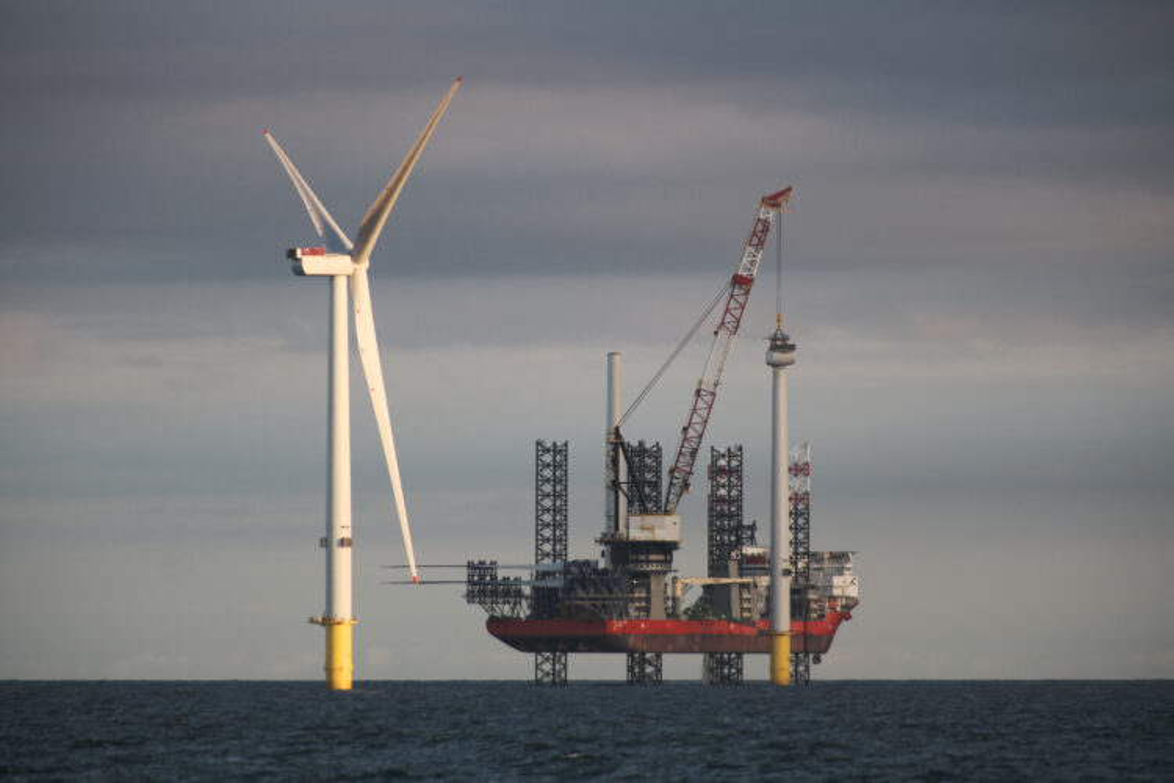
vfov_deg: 3.4
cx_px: 587
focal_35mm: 400
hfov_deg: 5.2
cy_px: 392
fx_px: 13043
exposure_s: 1/800
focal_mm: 400
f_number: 5.6
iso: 320
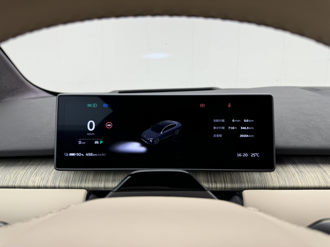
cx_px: 165
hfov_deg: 71.6
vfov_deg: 56.8
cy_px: 124
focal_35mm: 24
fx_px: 229
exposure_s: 1/120
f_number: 1.78
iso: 80
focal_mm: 6.76
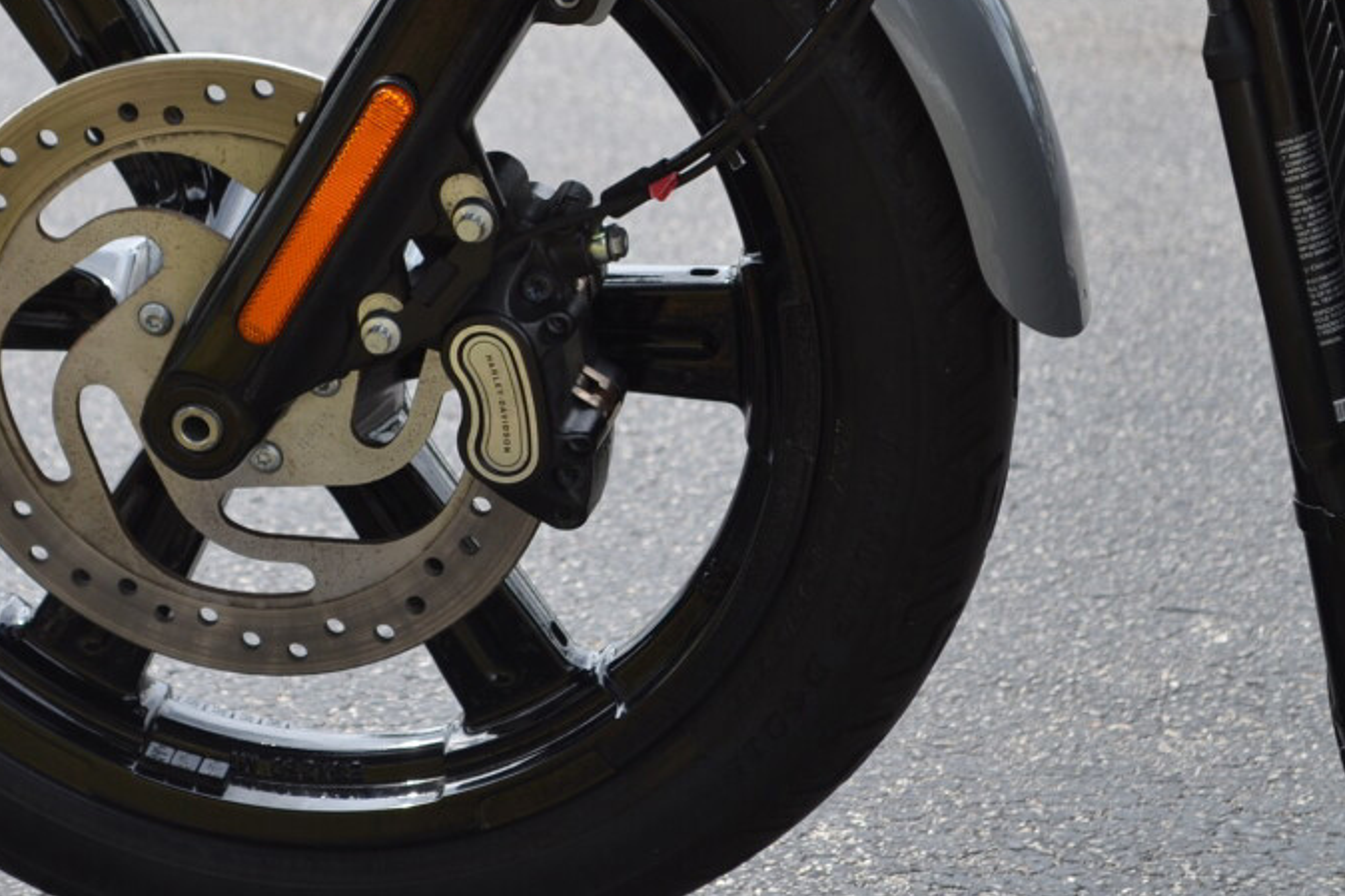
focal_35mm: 147
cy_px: 225
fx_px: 5486
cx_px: 259
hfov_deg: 13.9
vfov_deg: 9.3
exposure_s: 1/160
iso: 100
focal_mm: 55
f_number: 6.3
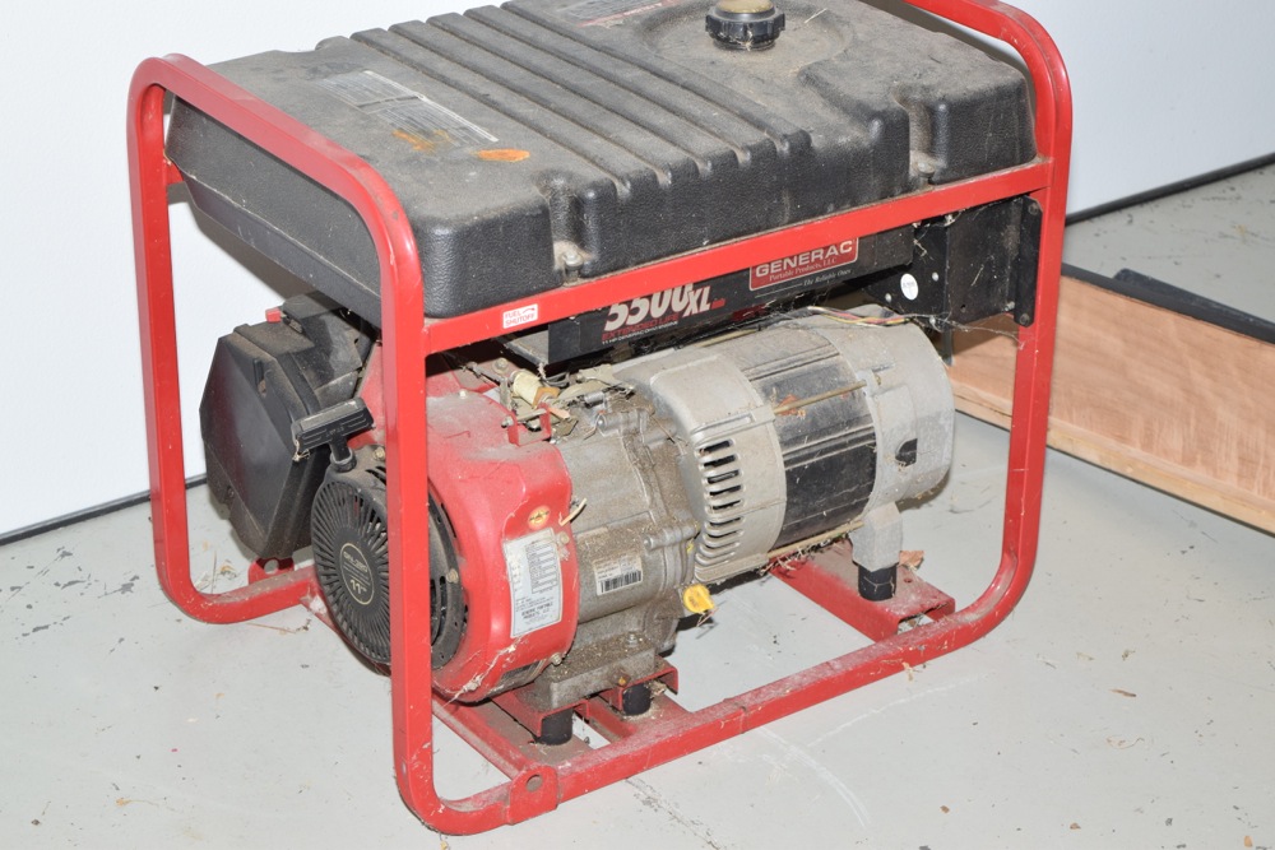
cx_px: 638
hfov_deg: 24.6
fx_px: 2922
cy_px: 425
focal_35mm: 82
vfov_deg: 16.6
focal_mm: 55
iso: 800
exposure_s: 1/100
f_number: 5.6
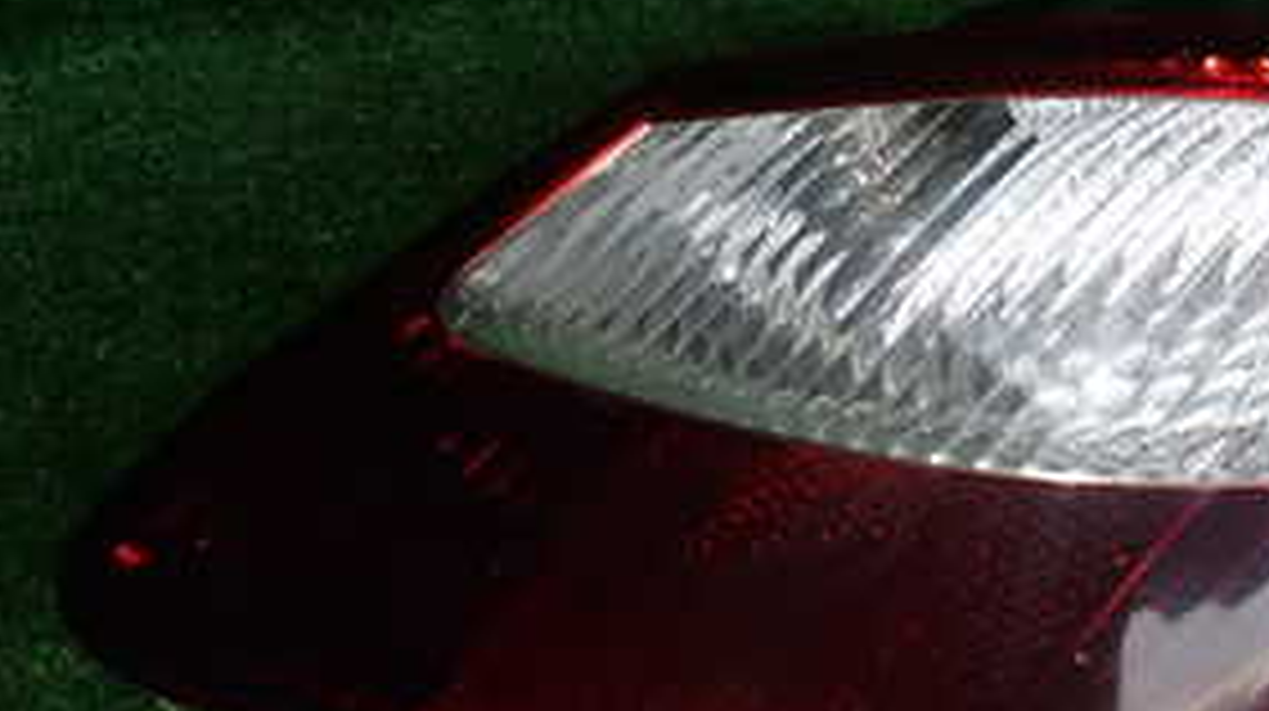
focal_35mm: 58
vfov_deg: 20.7
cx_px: 1094
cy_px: 364
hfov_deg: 34.4
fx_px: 1950
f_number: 5.6
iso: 125
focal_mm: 4.5
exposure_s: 1/30
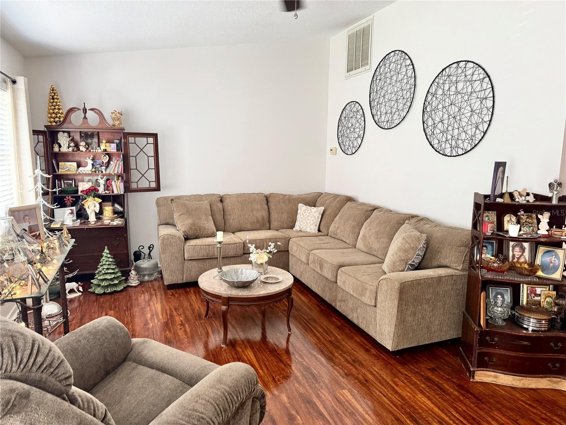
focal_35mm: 24
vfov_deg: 56.8
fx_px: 392
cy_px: 212
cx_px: 283
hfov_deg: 71.6
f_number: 1.78
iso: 250
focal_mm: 6.76
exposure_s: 1/60
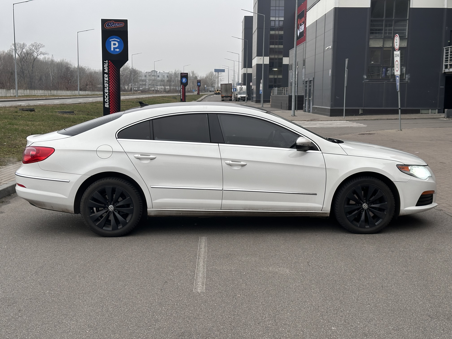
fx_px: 627
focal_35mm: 48
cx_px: 226
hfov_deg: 39.7
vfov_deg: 30.3
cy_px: 170
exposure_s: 1/513
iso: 64
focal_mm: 6.86
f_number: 1.78
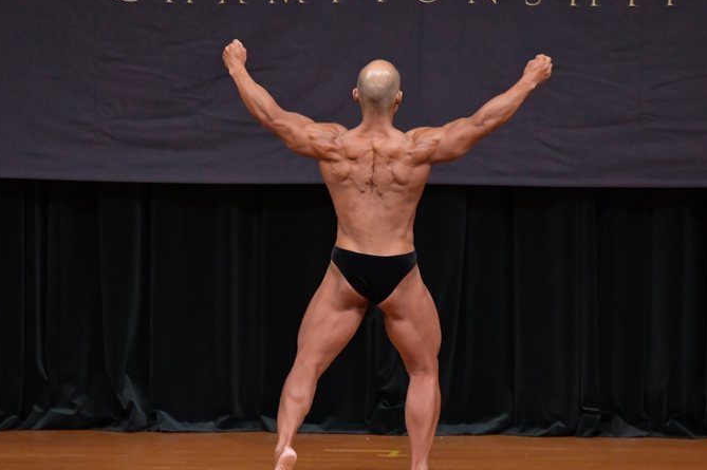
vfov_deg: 4.4
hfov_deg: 6.6
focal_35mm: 313
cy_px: 252
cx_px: 368
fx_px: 6142
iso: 4000
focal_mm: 180
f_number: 5.6
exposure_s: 1/400
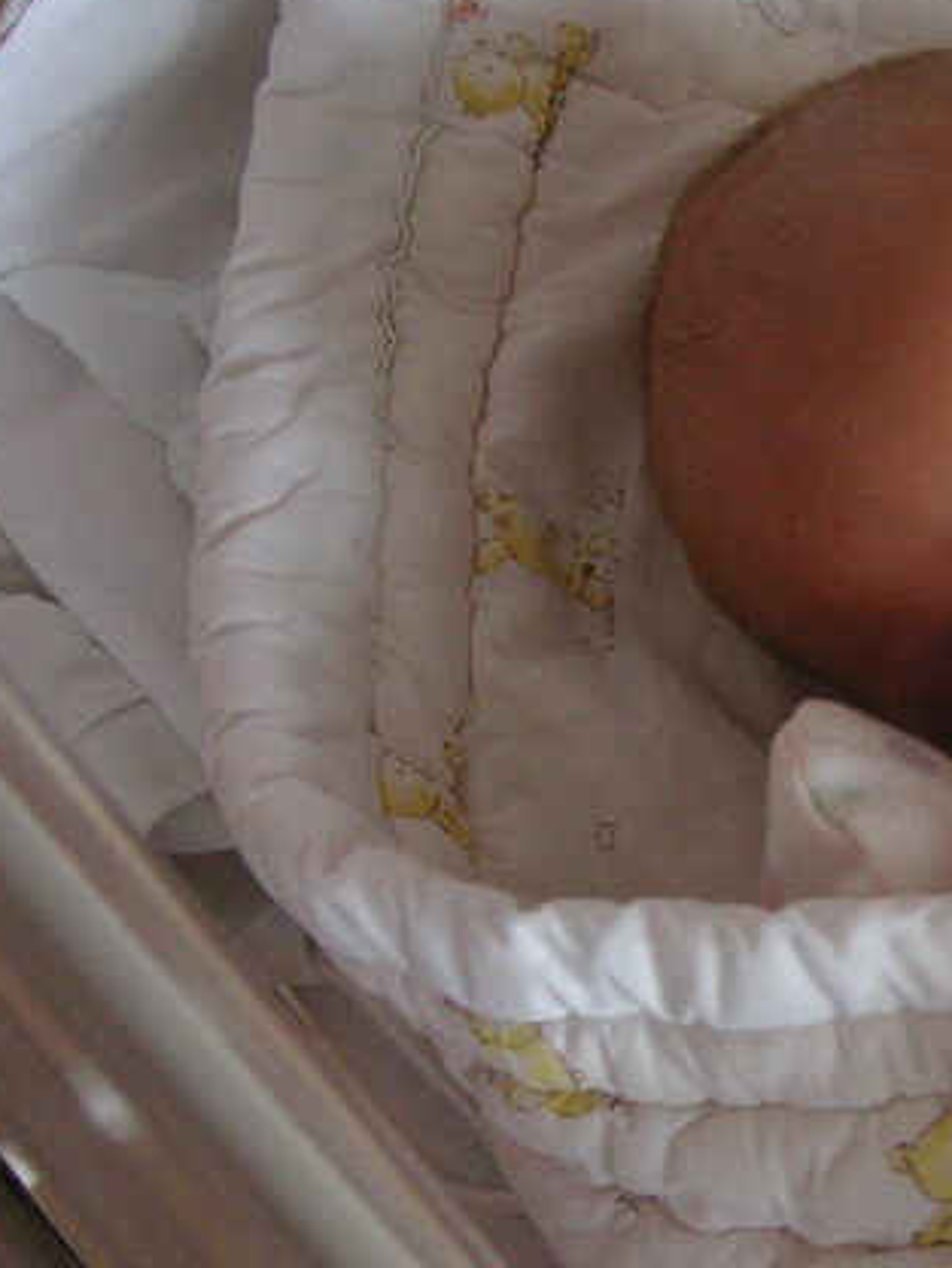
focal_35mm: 71
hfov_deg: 20.2
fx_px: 2602
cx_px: 906
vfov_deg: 27.4
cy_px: 623
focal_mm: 6.1
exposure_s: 1/45
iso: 125
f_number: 2.8
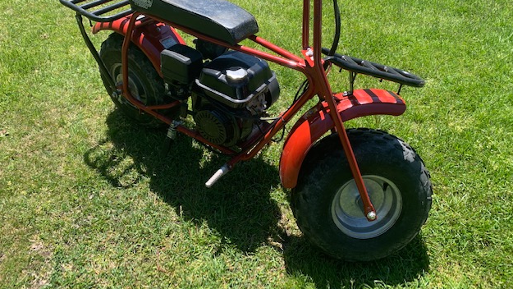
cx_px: 258
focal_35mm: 29
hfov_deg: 66.0
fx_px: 395
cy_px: 98
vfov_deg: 39.8
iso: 25
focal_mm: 4.25
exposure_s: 1/737
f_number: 1.8
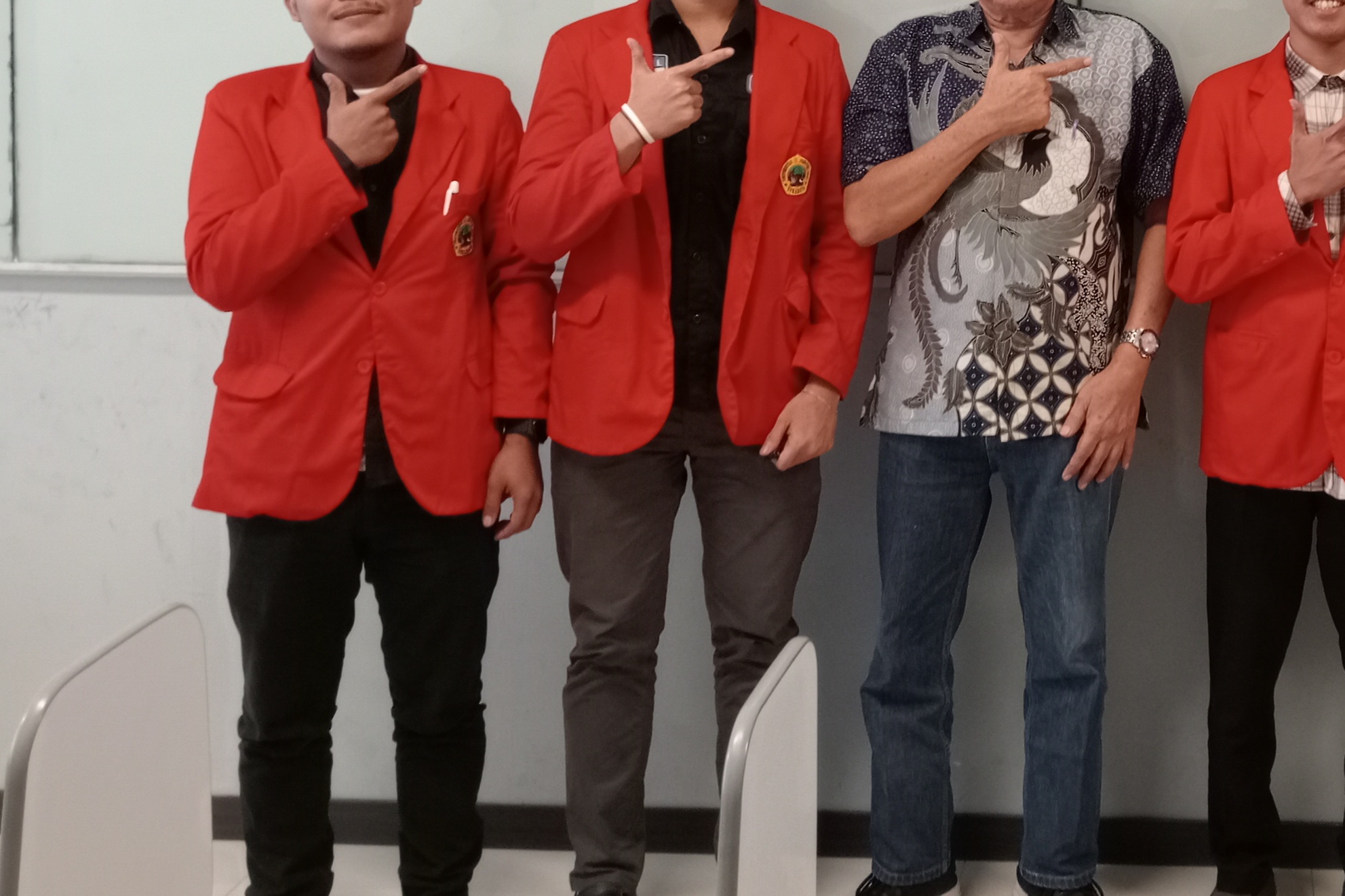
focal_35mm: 54
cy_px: 32
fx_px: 2017
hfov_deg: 35.1
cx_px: 1168
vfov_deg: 24.1
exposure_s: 1/33.3
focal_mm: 4.04
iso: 1527
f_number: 1.8
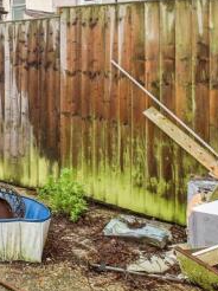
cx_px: -118
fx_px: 345
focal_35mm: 41
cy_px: 46
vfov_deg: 43.0
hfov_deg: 25.4
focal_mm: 11
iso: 500
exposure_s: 1/80
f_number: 7.1
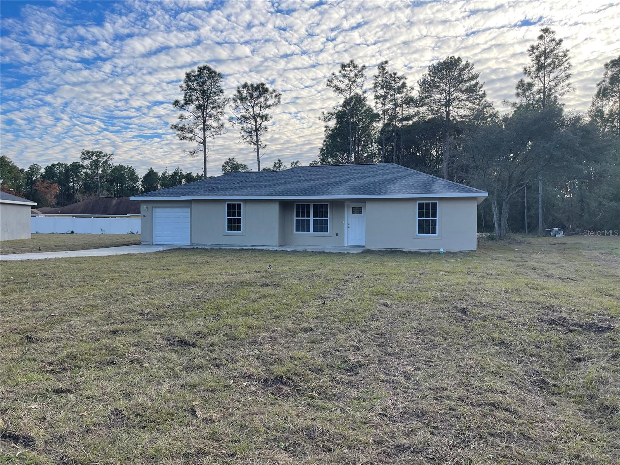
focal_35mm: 26
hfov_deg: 67.3
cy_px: 232
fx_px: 466
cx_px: 310
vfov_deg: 53.1
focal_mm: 5.1
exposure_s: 1/824
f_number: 1.6
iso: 32
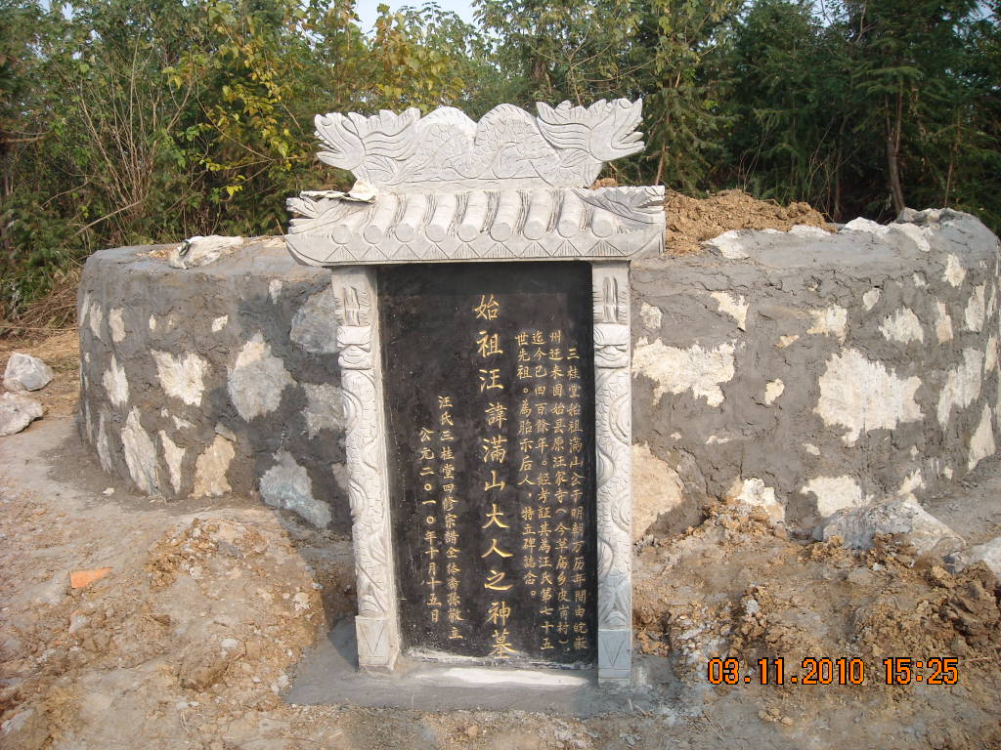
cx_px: 500
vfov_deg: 40.7
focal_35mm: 35
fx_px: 1012
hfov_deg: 52.6
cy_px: 375
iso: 64
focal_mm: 5.7
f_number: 2.8
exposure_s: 1/438
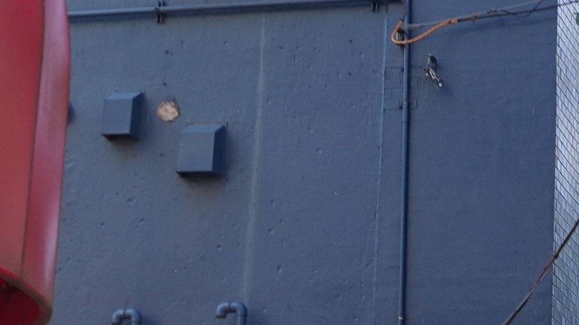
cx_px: 612
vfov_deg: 8.2
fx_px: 2272
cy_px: 142
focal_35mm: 148
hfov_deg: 14.2
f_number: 5
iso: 100
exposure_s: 1/100
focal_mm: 16
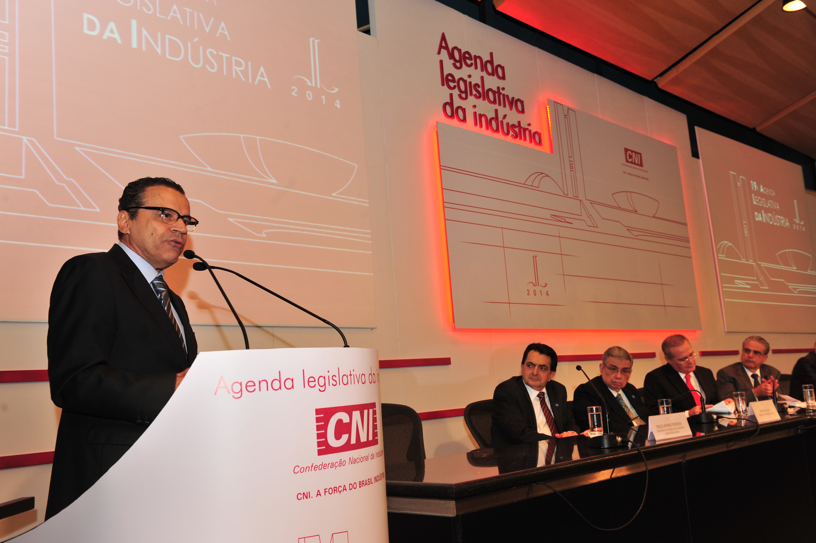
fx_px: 815
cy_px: 272
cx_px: 408
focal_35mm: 36
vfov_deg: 36.8
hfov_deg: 53.2
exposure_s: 1/60
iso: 800
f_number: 5.6
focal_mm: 36
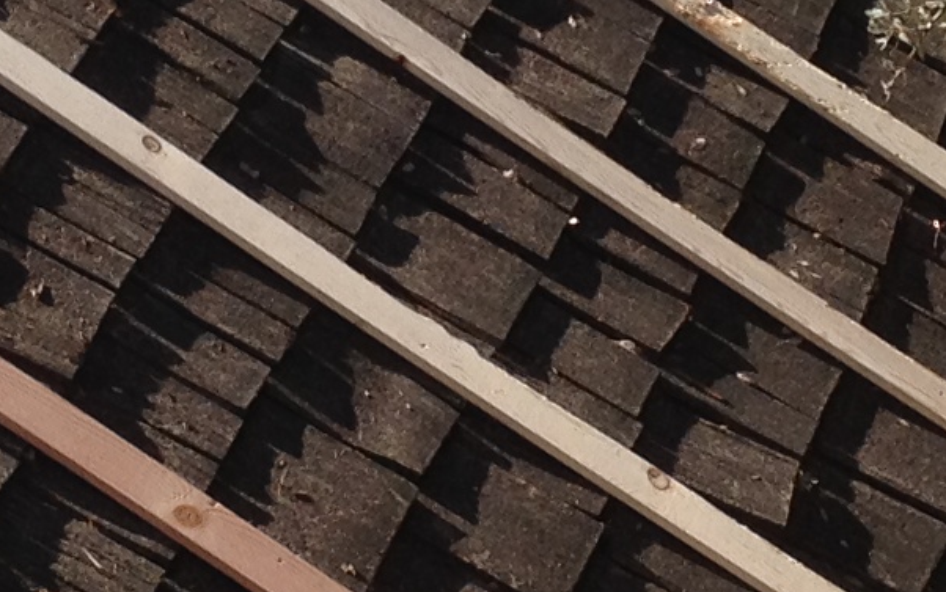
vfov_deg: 6.5
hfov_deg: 10.4
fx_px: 5185
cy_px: 60
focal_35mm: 201
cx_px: 512
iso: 50
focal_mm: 4.28
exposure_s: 1/1082
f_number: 2.4
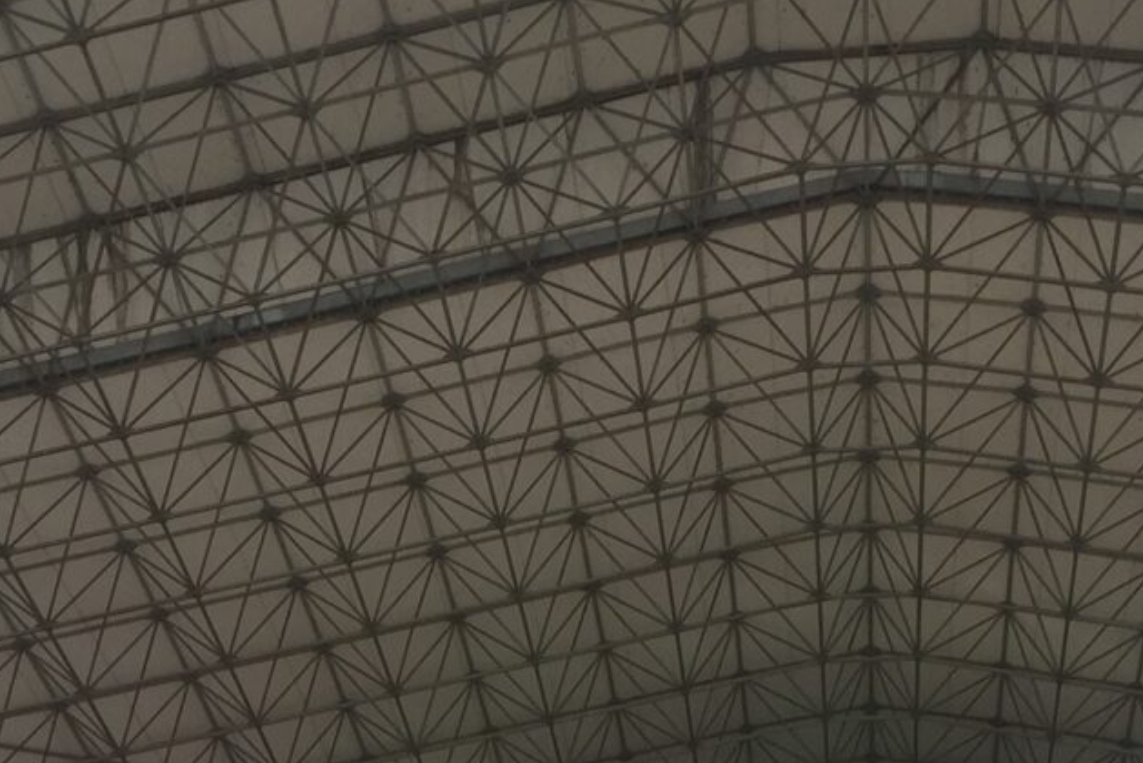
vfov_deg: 14.2
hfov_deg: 22.0
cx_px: 307
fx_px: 2922
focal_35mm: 92
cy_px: 1028
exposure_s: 1/1130
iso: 32
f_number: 2.2
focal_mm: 4.15
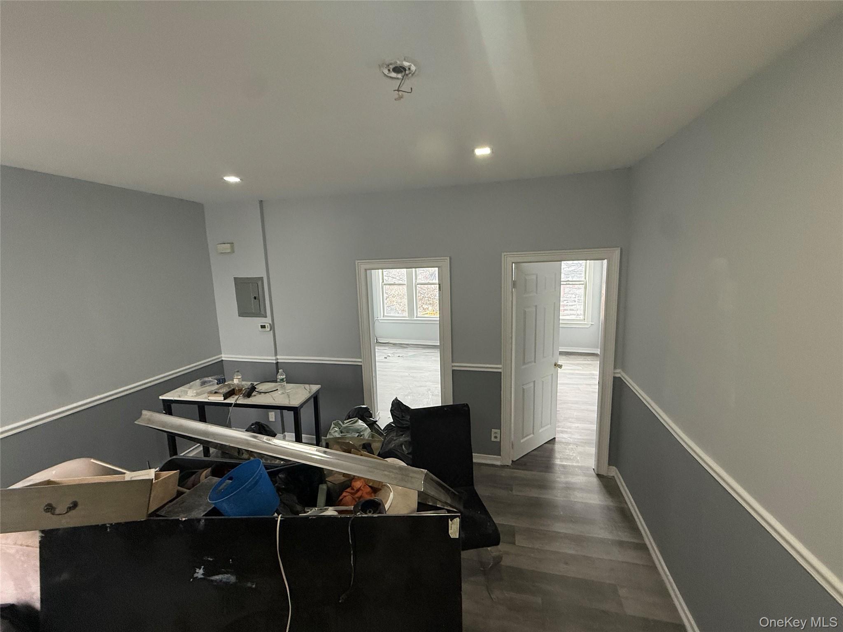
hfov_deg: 102.1
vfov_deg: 85.7
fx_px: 341
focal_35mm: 14
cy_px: 316
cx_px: 422
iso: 320
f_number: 2.2
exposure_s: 1/120
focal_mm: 2.22
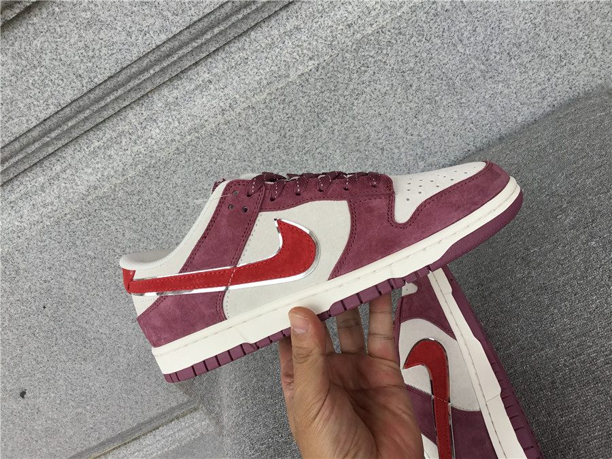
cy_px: 230
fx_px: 548
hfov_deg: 58.4
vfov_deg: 45.4
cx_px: 306
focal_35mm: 31
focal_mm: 3.3
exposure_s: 1/309
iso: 25
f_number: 2.4
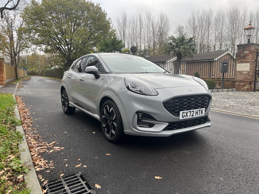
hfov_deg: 67.3
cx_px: 130
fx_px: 195
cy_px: 97
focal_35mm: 26
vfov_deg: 53.1
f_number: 1.5
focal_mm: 5.7
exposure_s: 1/121
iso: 50
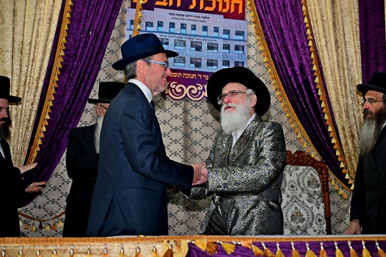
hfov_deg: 35.6
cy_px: 128
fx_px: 600
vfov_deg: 24.2
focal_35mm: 56
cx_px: 193
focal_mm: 56
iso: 1000
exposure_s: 1/200
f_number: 4
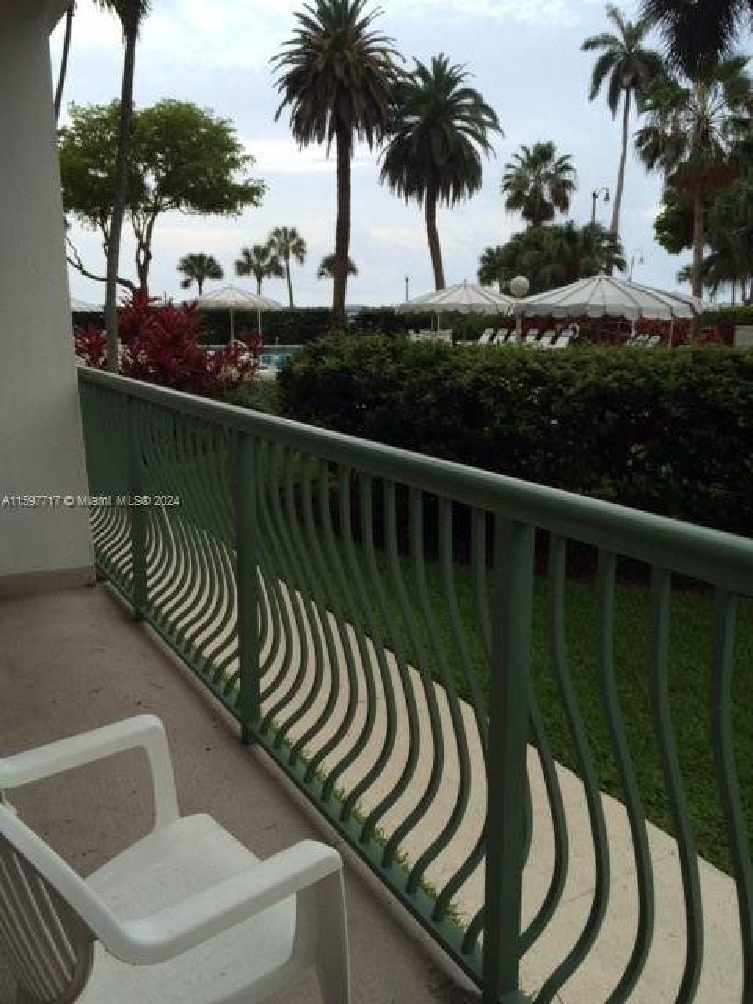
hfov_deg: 48.2
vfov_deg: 61.7
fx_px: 841
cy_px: 502
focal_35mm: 29
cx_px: 376
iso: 32
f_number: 2.2
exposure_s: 1/255
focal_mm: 4.15
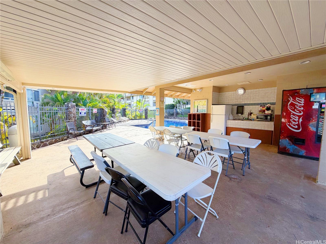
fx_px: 132
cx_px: 163
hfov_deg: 102.1
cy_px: 122
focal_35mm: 14
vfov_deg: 85.7
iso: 50
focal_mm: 2.22
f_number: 2.2
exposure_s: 1/217
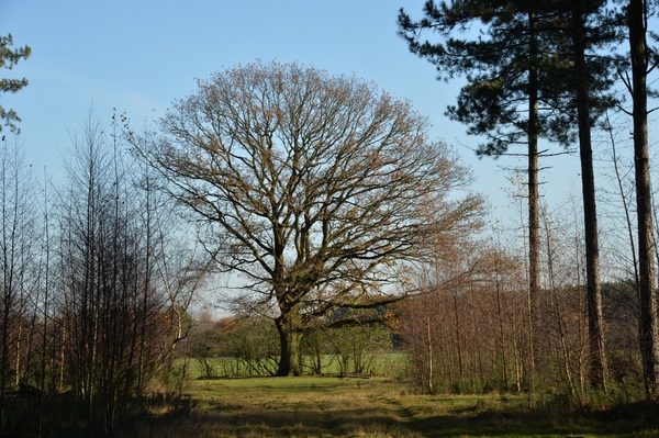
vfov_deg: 15.9
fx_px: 1573
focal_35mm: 86
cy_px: 219
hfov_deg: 23.7
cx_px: 330
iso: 800
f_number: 13
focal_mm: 86
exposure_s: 1/640
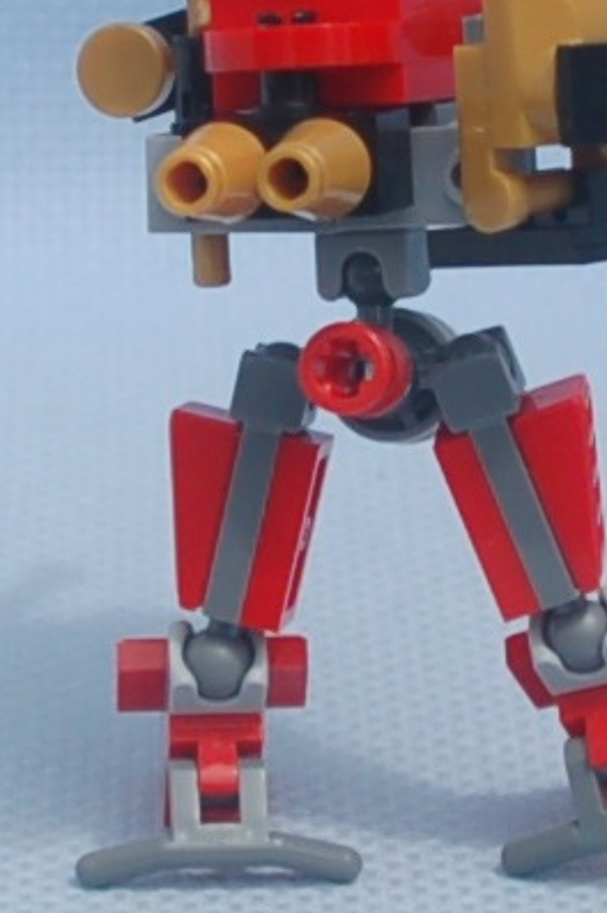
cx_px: 436
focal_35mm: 41
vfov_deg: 46.3
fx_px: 1039
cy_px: 266
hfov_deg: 32.1
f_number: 3.5
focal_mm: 18
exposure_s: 1/2500
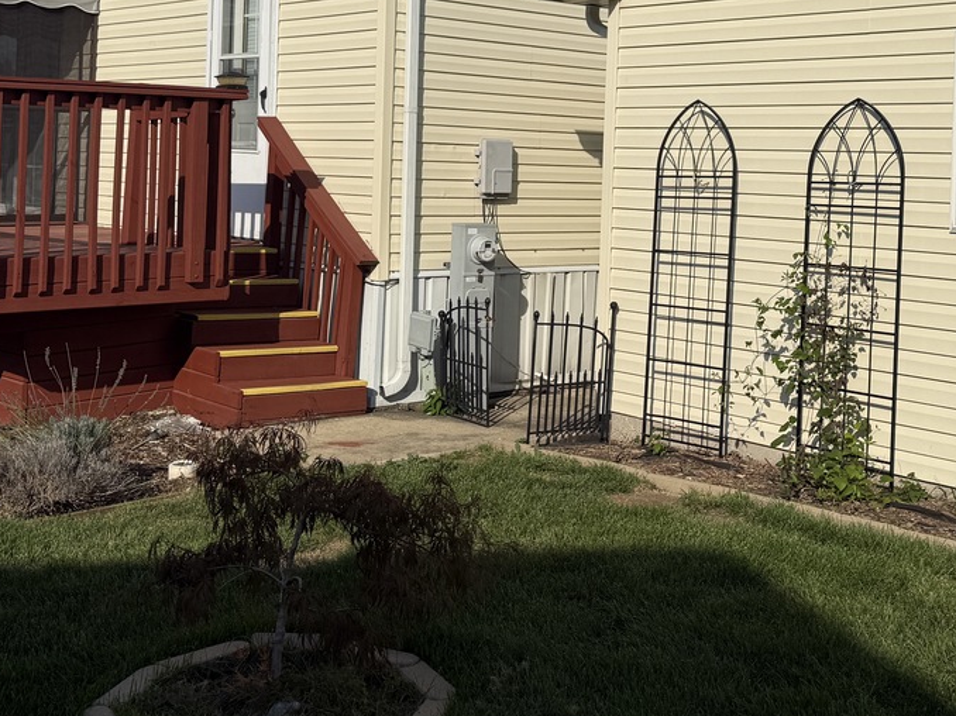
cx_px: 588
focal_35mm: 51
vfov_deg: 27.8
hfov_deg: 37.3
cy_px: 123
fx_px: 1408
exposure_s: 1/11905
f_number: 1.78
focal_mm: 6.76
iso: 80
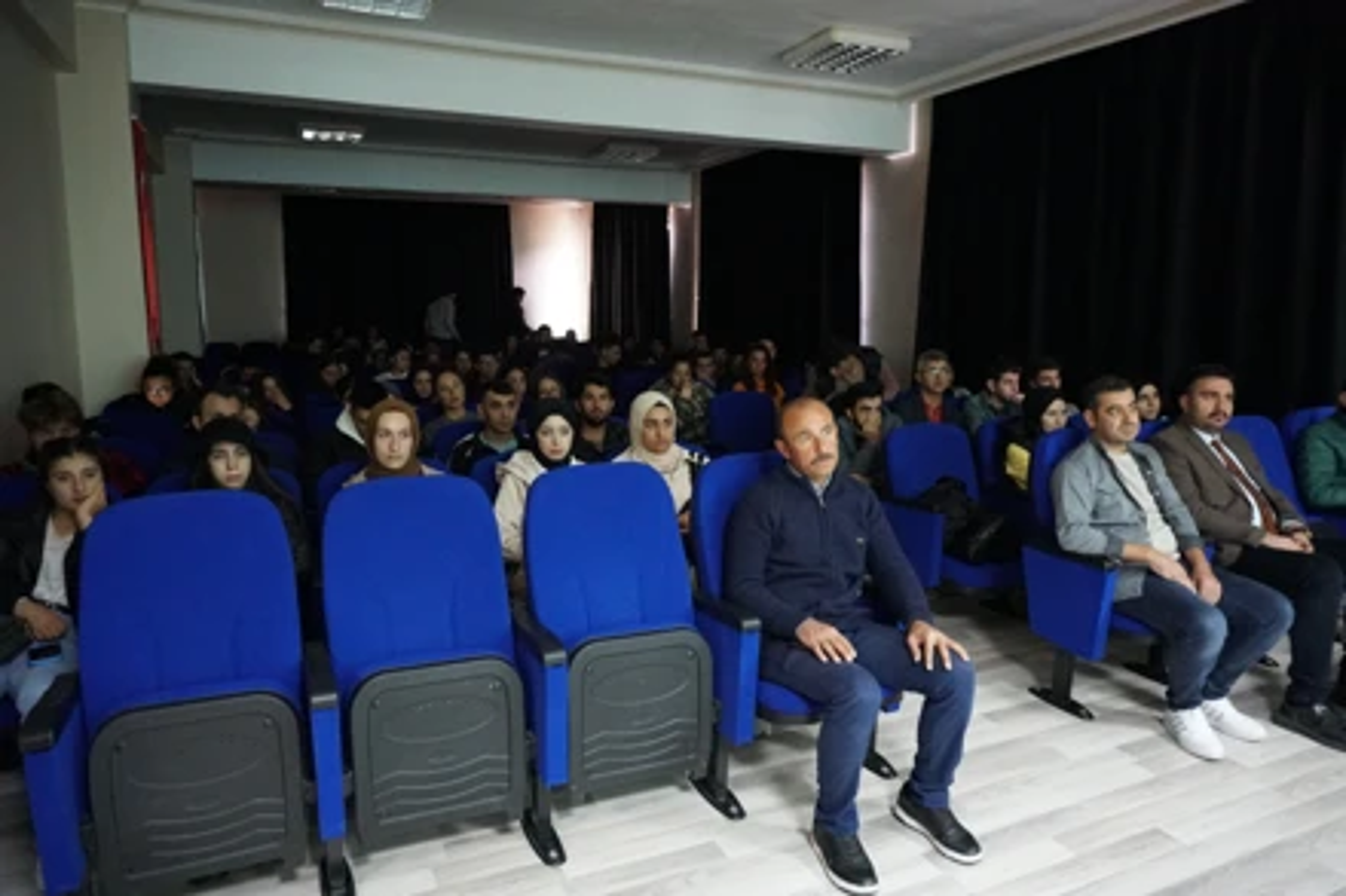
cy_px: 448
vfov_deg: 53.1
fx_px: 897
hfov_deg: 73.8
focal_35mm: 24
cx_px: 673
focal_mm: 16
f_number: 3.5
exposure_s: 1/40
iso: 6400
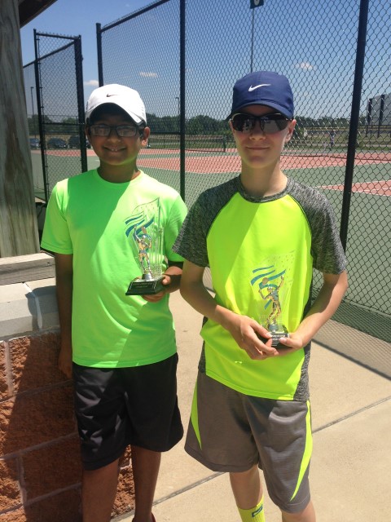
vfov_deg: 55.4
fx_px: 497
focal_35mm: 33
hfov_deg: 42.9
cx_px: 196
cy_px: 261
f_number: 2.4
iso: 50
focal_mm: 4.12
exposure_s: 1/2088
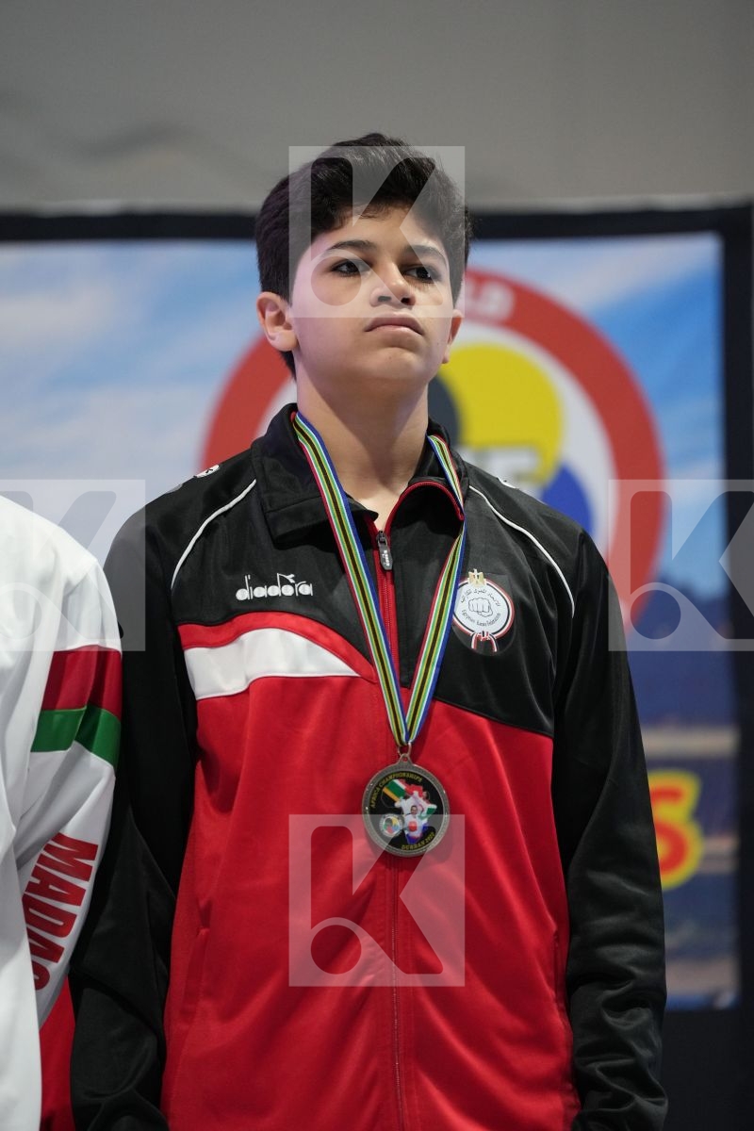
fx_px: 6283
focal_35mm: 200
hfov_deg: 6.9
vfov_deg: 10.3
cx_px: 377
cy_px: 566
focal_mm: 200
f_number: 2.8
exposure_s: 1/250
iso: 3200
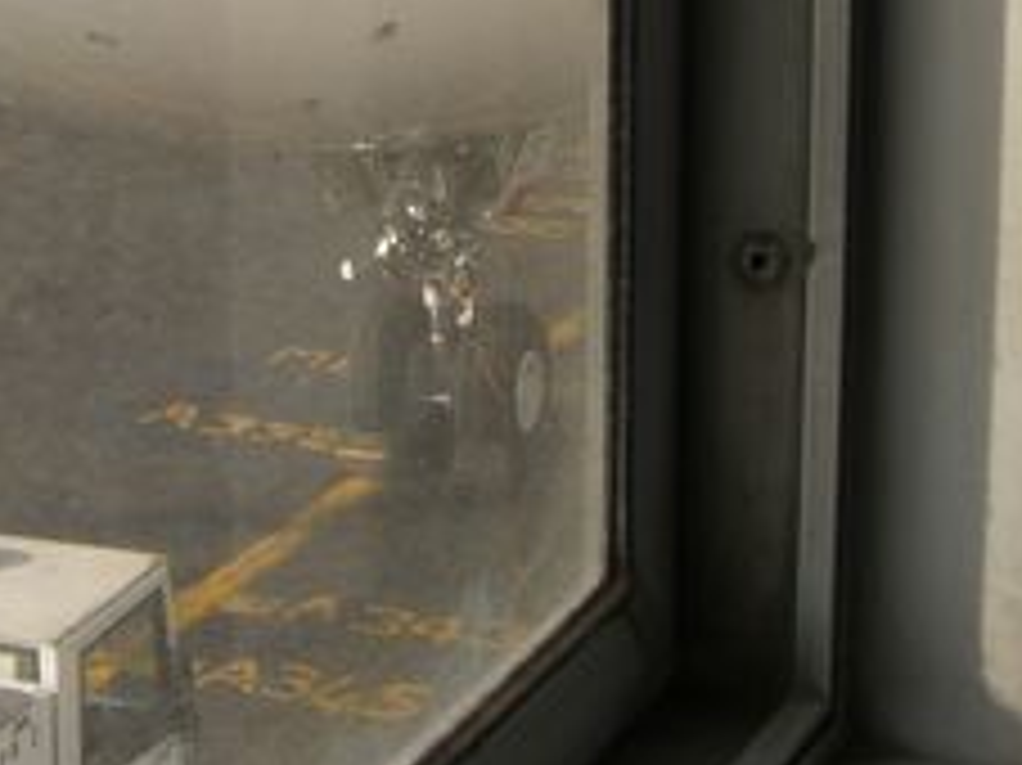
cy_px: -281
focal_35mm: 109
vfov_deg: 13.0
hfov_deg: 18.0
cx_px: 333
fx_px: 3216
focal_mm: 7.9
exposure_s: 1/400
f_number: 4
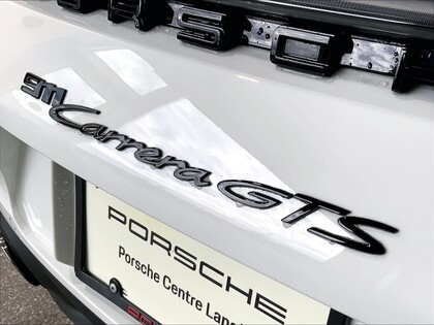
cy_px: 162
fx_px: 364
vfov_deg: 48.2
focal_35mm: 29
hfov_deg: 61.7
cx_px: 217
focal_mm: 3
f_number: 1.8
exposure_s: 1/256
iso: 16
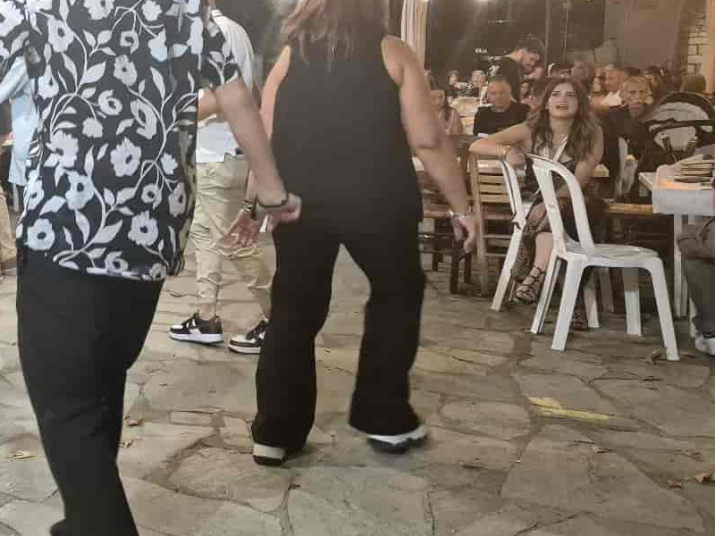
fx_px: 950
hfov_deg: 37.5
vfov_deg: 31.0
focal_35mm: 46
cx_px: 23
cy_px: 140
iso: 1000
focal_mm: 5.4
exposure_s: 1/100
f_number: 1.8
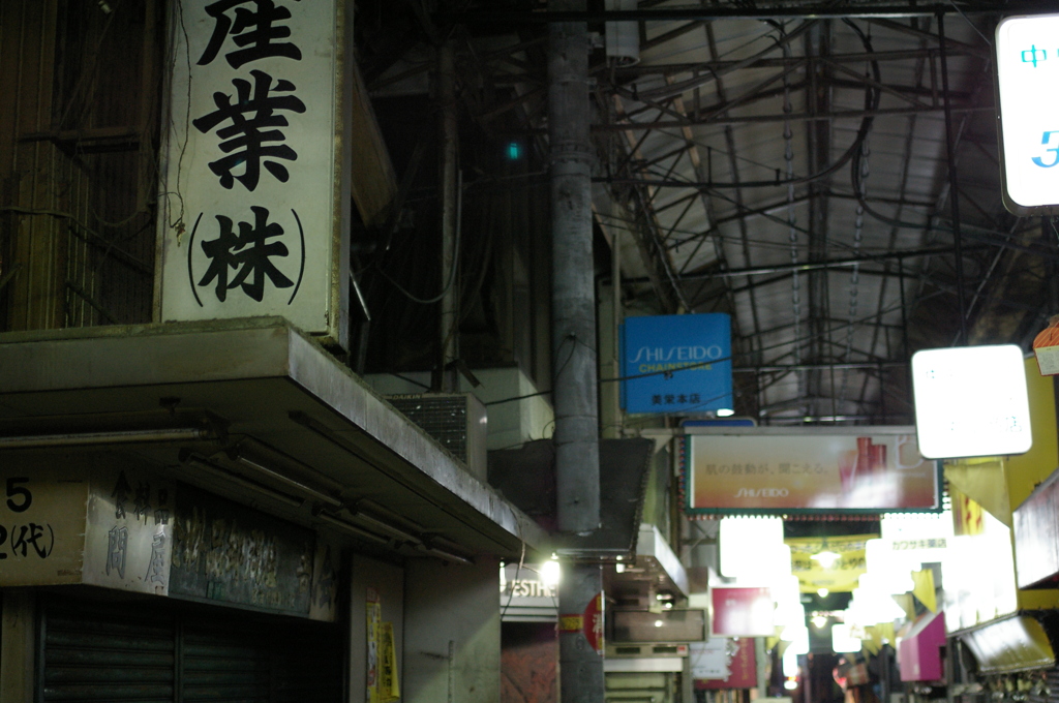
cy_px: 352
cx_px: 530
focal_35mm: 52
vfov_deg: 25.7
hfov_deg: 37.9
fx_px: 1542
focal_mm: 35
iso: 800
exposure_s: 1/25
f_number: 2
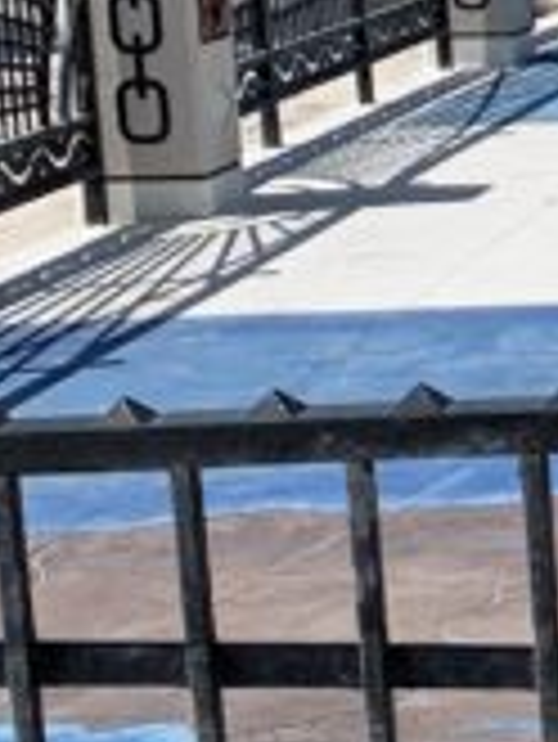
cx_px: 1642
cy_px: 351
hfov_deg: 8.0
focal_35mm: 161
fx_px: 3456
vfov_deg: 12.3
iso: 25
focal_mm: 4.25
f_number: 1.8
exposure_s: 1/3937
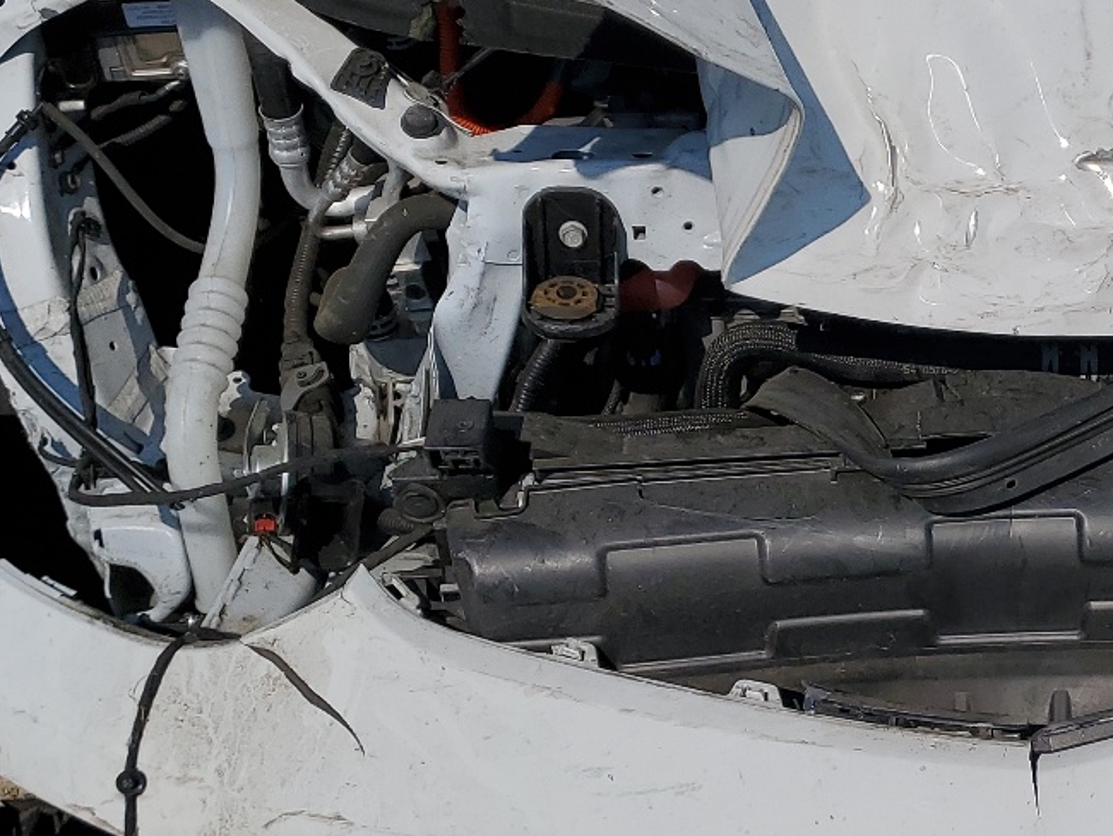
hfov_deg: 28.5
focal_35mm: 64
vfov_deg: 22.9
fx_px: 2059
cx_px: 1094
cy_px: 329
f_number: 1.5
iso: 50
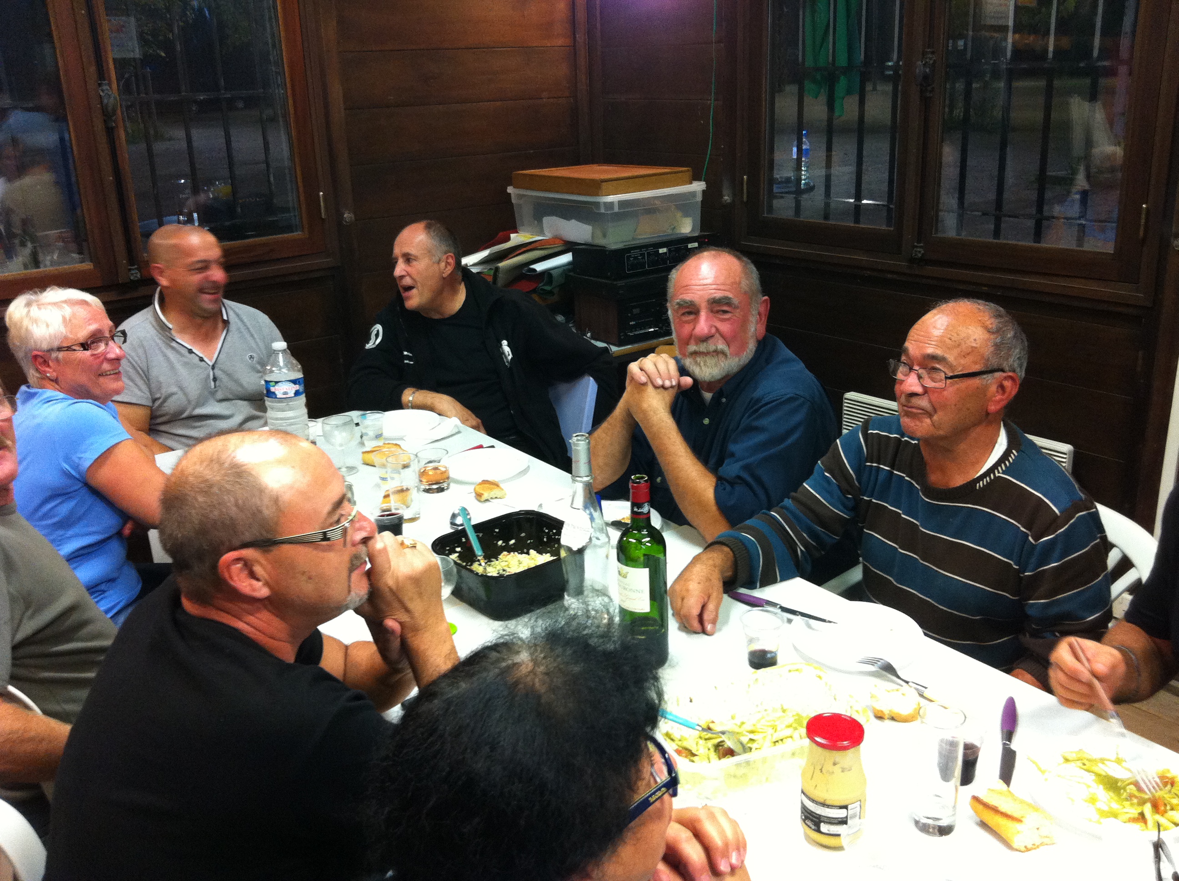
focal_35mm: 35
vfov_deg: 40.6
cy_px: 440
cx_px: 590
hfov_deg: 52.7
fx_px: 1190
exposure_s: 1/15
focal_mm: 3.85
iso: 200
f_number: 2.8
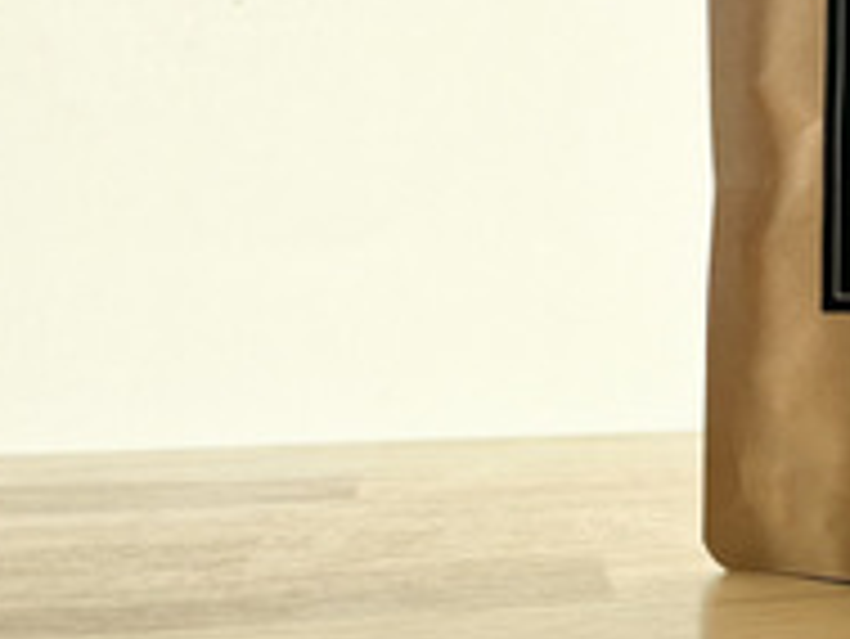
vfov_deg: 21.7
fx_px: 1622
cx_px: 1012
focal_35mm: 66
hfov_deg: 26.3
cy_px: 54
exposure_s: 1/571
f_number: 1.6
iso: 50
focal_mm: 5.1
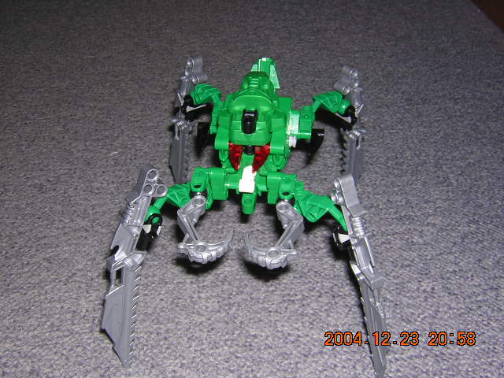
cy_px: 189
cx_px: 252
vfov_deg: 30.9
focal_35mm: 47
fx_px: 684
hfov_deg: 40.4
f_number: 5.8
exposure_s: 1/60.1
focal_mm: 6.1
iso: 100
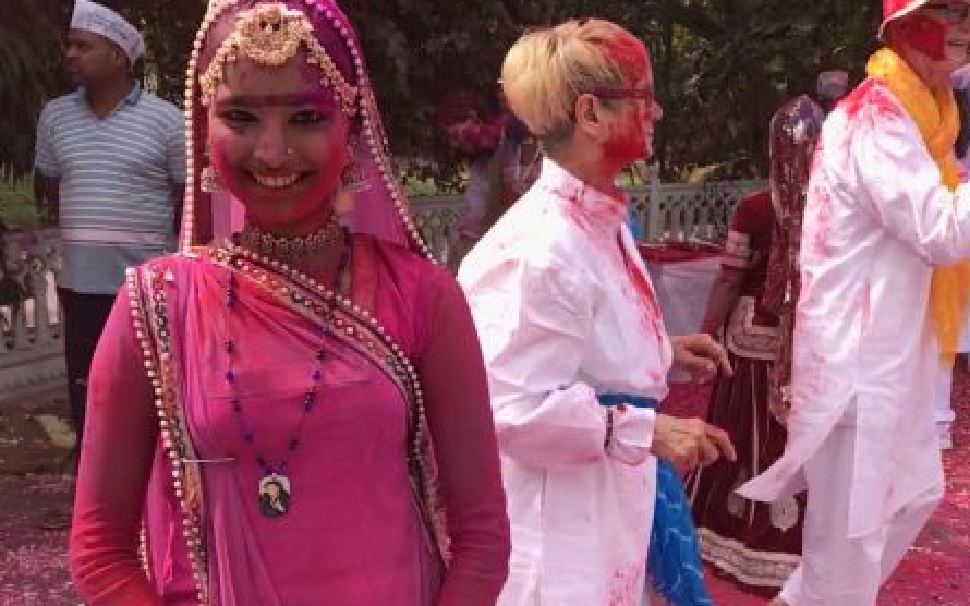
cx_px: 482
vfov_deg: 31.6
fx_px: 1057
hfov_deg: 49.3
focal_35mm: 40
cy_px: 432
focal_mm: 3.99
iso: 20
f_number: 1.8
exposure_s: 1/567
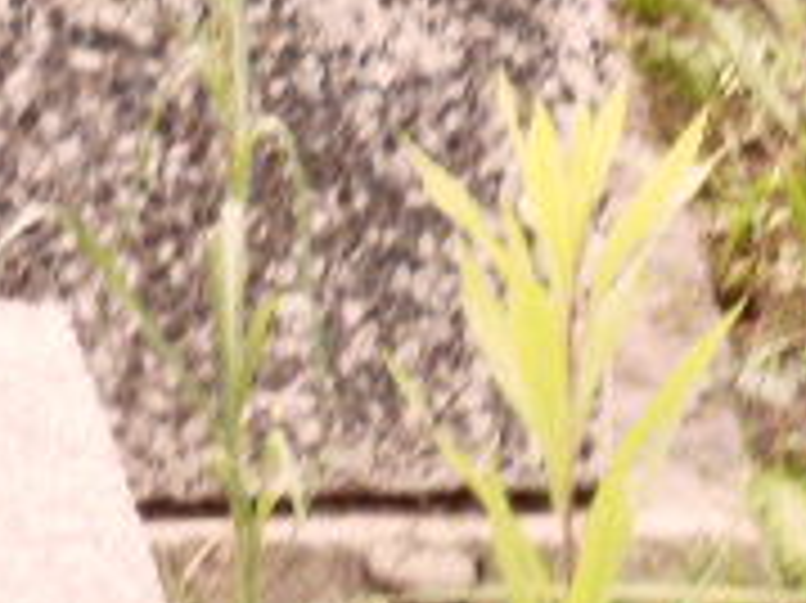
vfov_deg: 2.2
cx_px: -1432
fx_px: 15985
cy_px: 58
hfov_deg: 2.9
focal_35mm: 687
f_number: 4.4
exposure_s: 1/60
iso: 100
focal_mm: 20
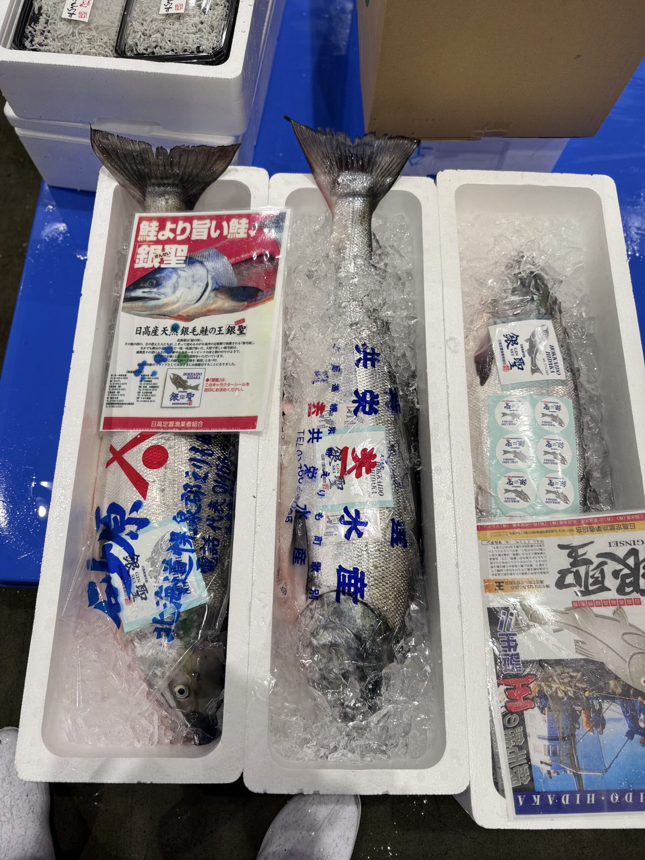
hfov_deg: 56.8
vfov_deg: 71.6
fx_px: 596
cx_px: 322
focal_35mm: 24
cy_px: 430
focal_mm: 6.76
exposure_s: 1/130
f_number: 1.78
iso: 50
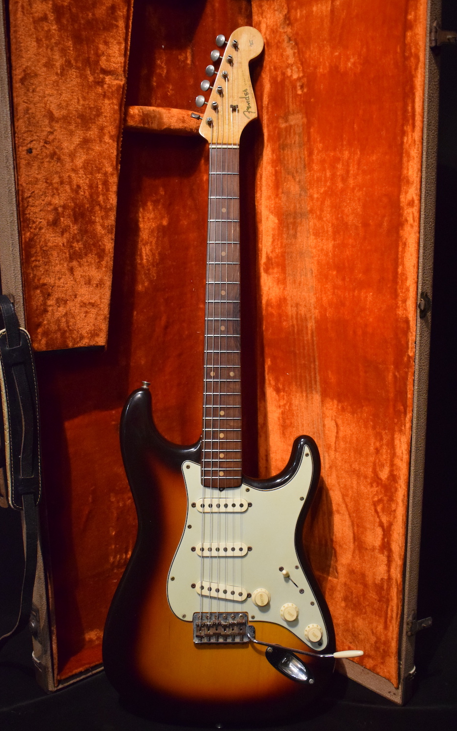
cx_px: 233
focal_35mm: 39
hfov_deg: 33.1
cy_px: 364
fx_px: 768
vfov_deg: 51.0
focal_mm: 25
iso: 4500
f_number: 4
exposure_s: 1/60
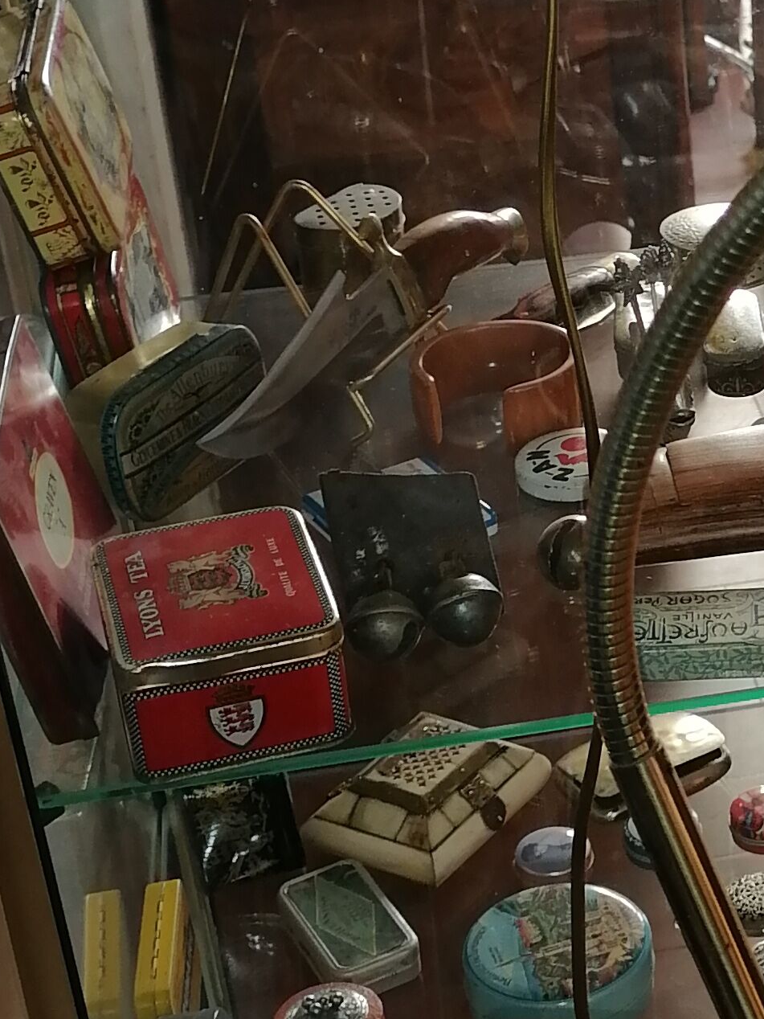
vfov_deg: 23.8
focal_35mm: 82
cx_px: 961
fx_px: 2413
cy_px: 442
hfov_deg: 17.0
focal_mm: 5.4
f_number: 1.8
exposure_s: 1/50
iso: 80
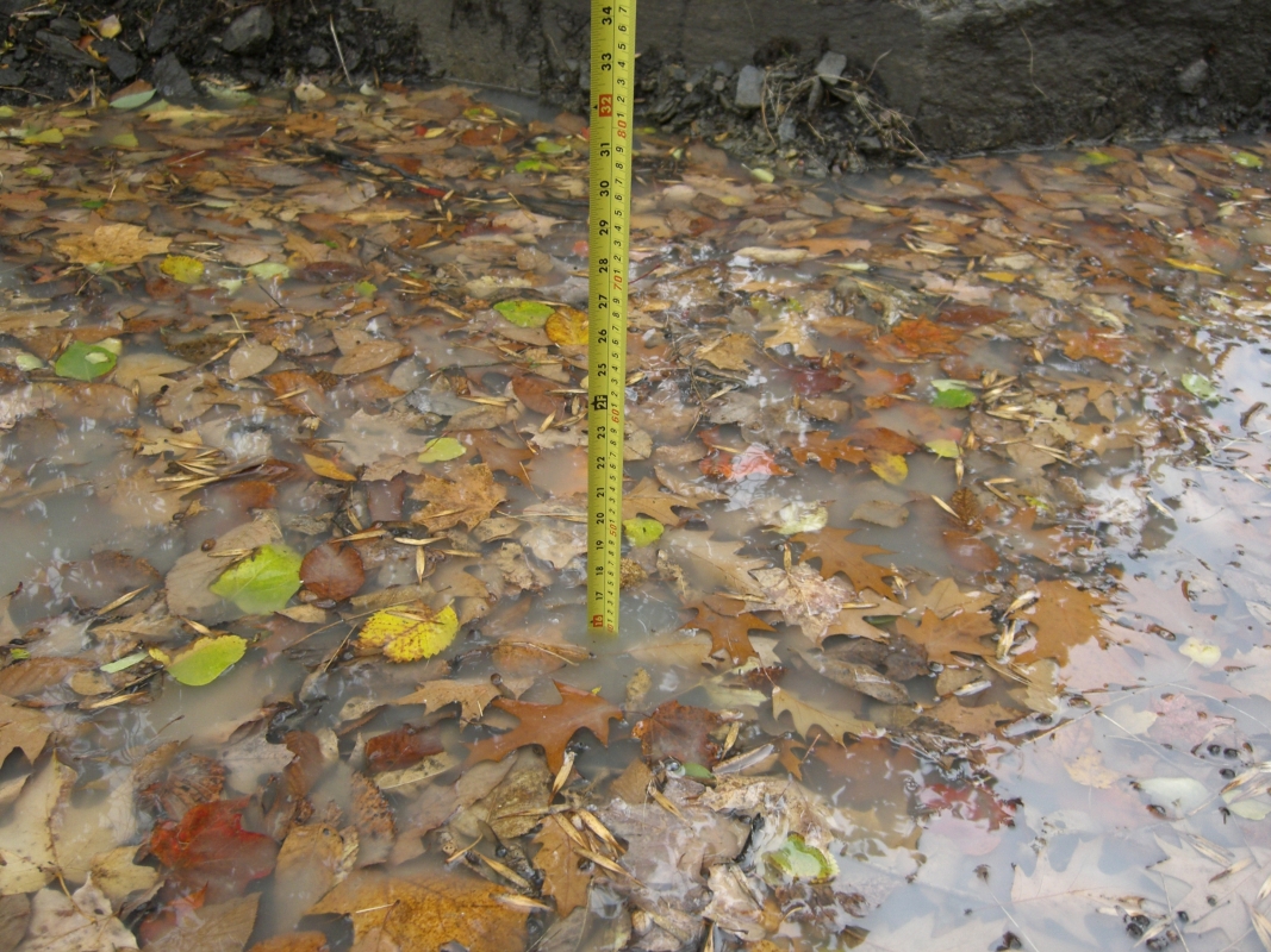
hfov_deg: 49.0
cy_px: 476
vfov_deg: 37.7
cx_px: 636
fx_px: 1395
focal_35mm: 38
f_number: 2.8
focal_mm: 7.9
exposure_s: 1/200
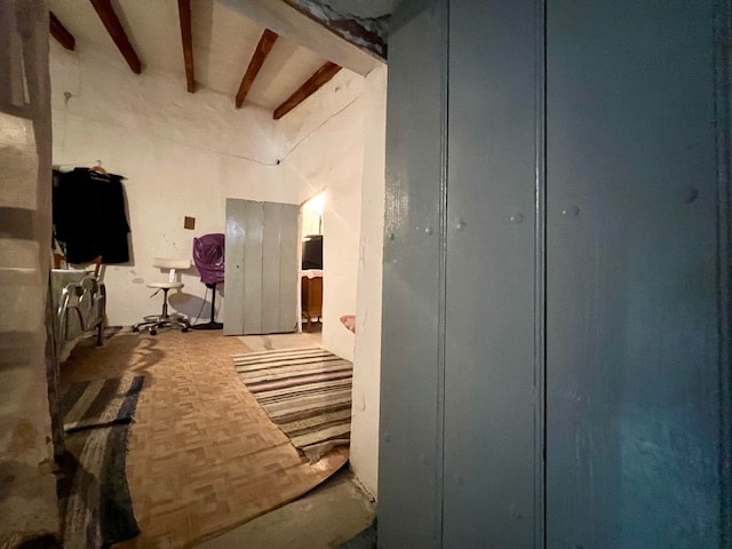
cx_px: 366
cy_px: 274
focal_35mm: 13
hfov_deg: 106.2
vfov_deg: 89.9
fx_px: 275
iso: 1000
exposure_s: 1/25
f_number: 1.8
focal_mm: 1.57
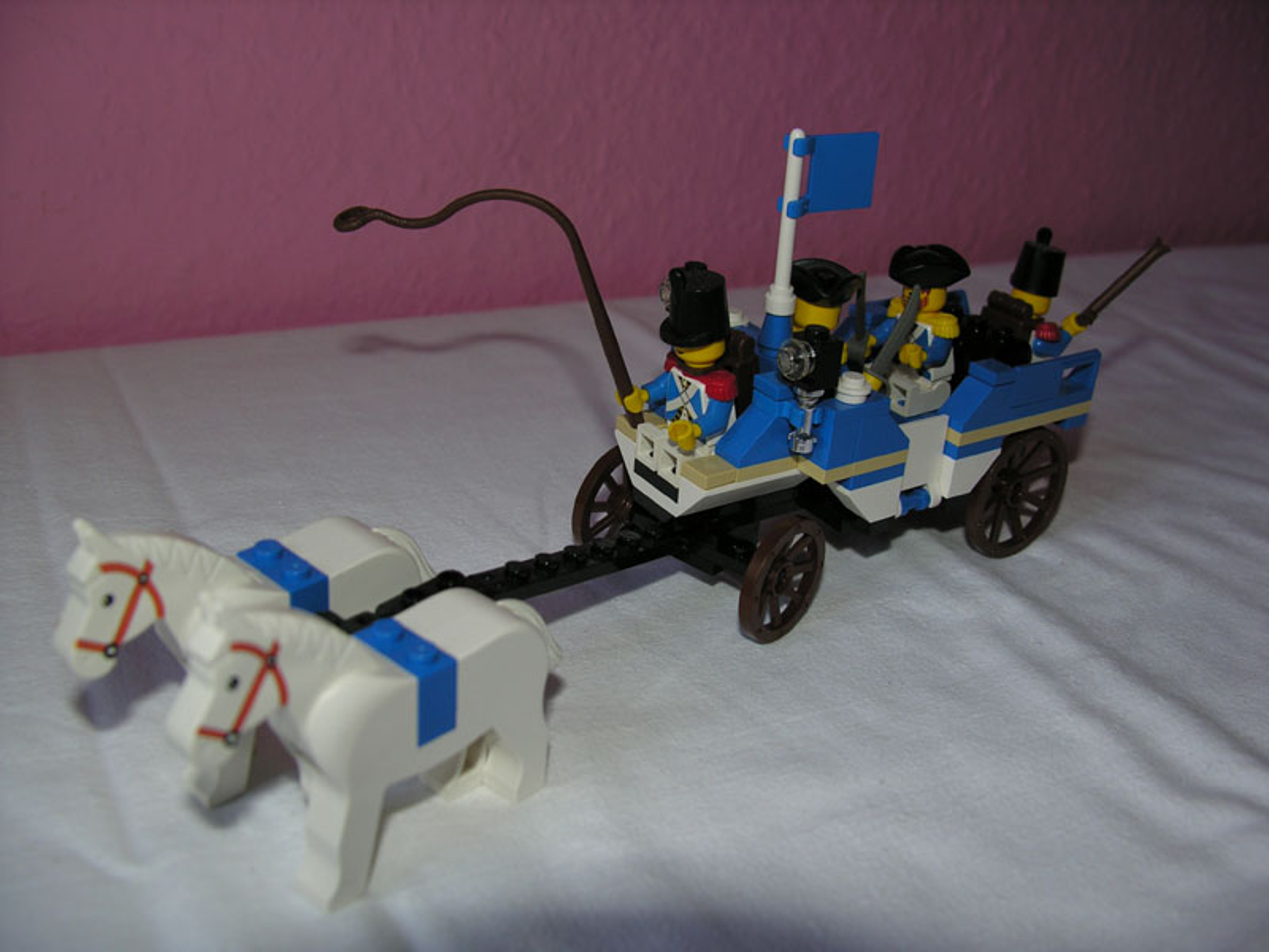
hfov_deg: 52.6
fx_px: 1283
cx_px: 634
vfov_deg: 40.7
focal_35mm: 35
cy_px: 476
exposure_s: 1/60.1
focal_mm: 8.9
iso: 50
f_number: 2.8
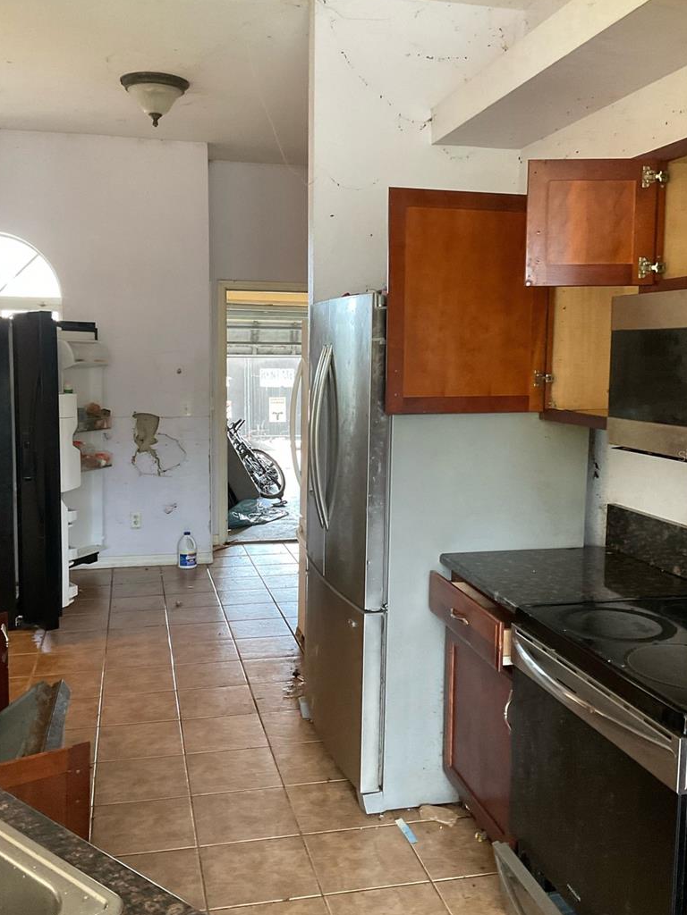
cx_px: 339
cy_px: 456
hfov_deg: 41.8
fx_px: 900
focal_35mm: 34
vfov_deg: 54.0
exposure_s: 1/60
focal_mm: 3
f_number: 1.8
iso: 200
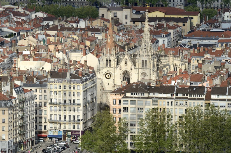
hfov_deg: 7.7
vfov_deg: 5.2
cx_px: 56
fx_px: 1705
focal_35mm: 266
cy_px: 75
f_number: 10
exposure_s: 1/320
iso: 200
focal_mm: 170
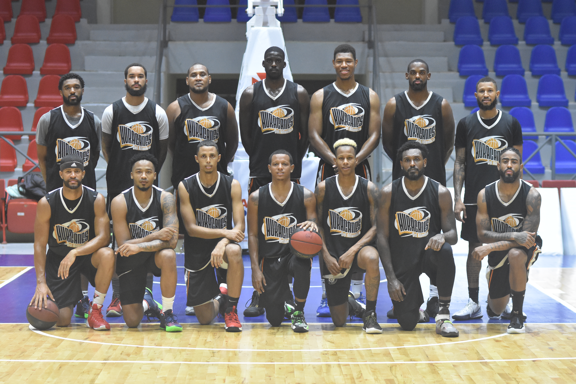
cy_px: 192
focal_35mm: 128
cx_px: 288
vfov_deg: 10.8
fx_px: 2040
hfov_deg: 16.1
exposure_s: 1/320
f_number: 2.8
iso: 3200
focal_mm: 85
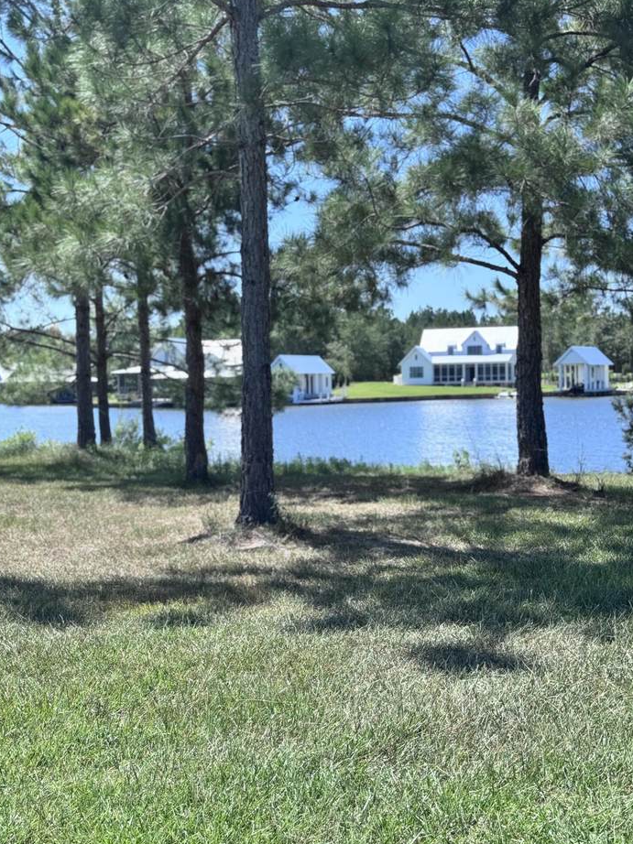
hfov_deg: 29.1
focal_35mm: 50
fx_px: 1220
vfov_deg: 38.2
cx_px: 307
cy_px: 429
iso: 64
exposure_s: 1/2331
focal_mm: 6.76
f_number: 1.78
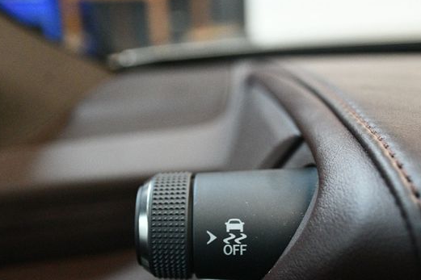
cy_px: 155
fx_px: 690
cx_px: 226
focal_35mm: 59
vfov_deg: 23.0
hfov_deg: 33.9
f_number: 4.8
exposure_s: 1/60
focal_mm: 32
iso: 5600
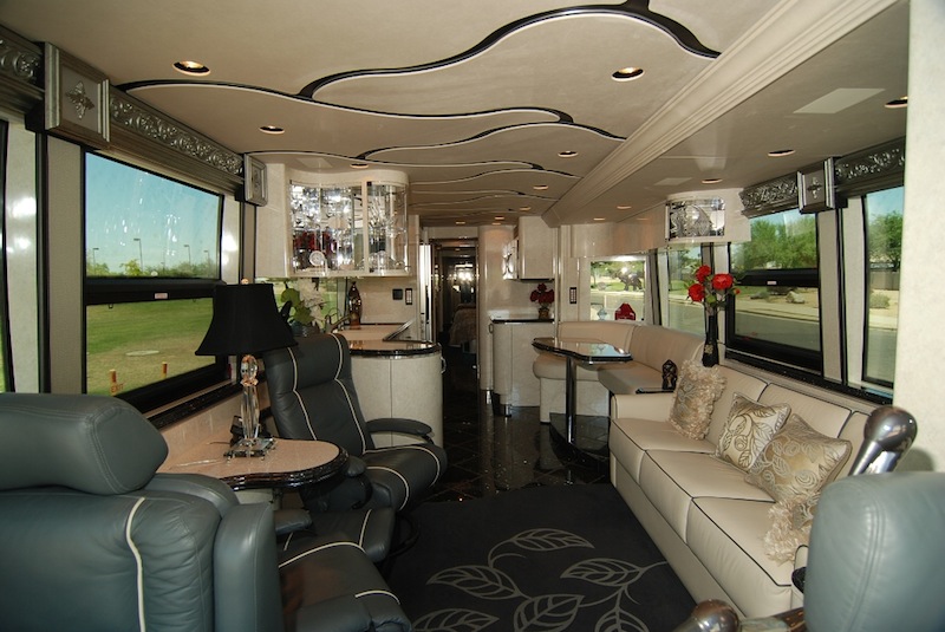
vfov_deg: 67.5
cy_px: 316
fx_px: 473
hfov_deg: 89.9
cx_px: 472
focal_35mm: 18
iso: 100
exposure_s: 1/60
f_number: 4
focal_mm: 12
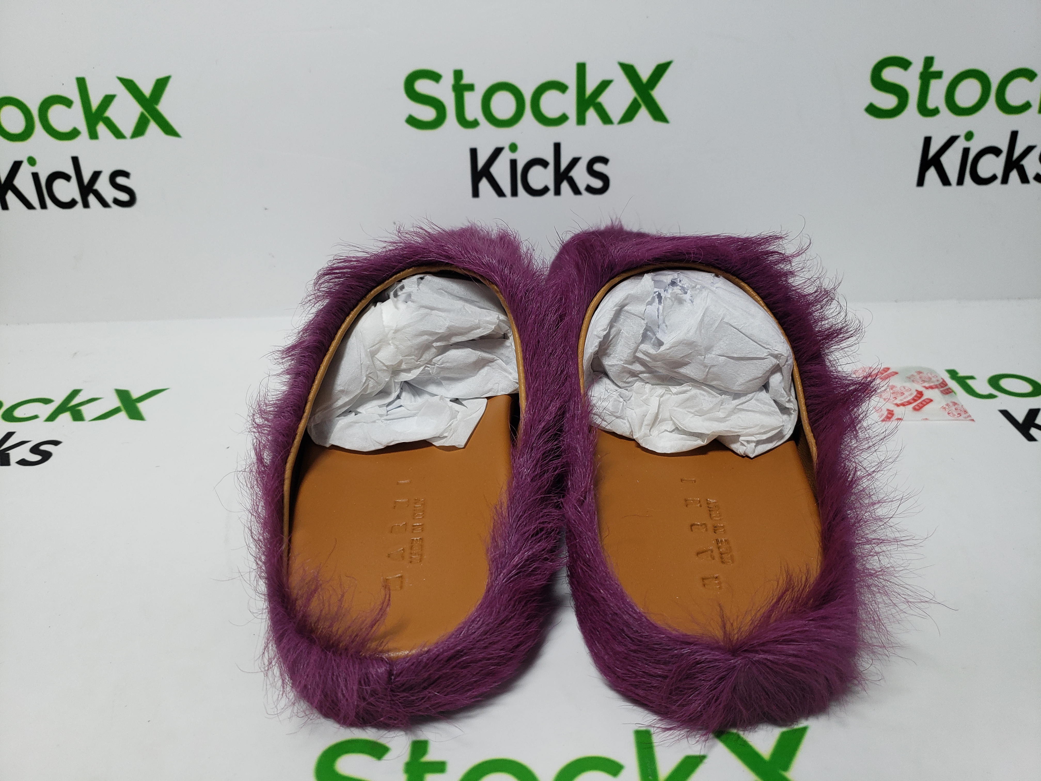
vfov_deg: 53.1
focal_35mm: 26
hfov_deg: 67.3
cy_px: 390
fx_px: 782
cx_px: 520
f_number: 1.5
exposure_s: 1/448
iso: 50
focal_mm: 4.3
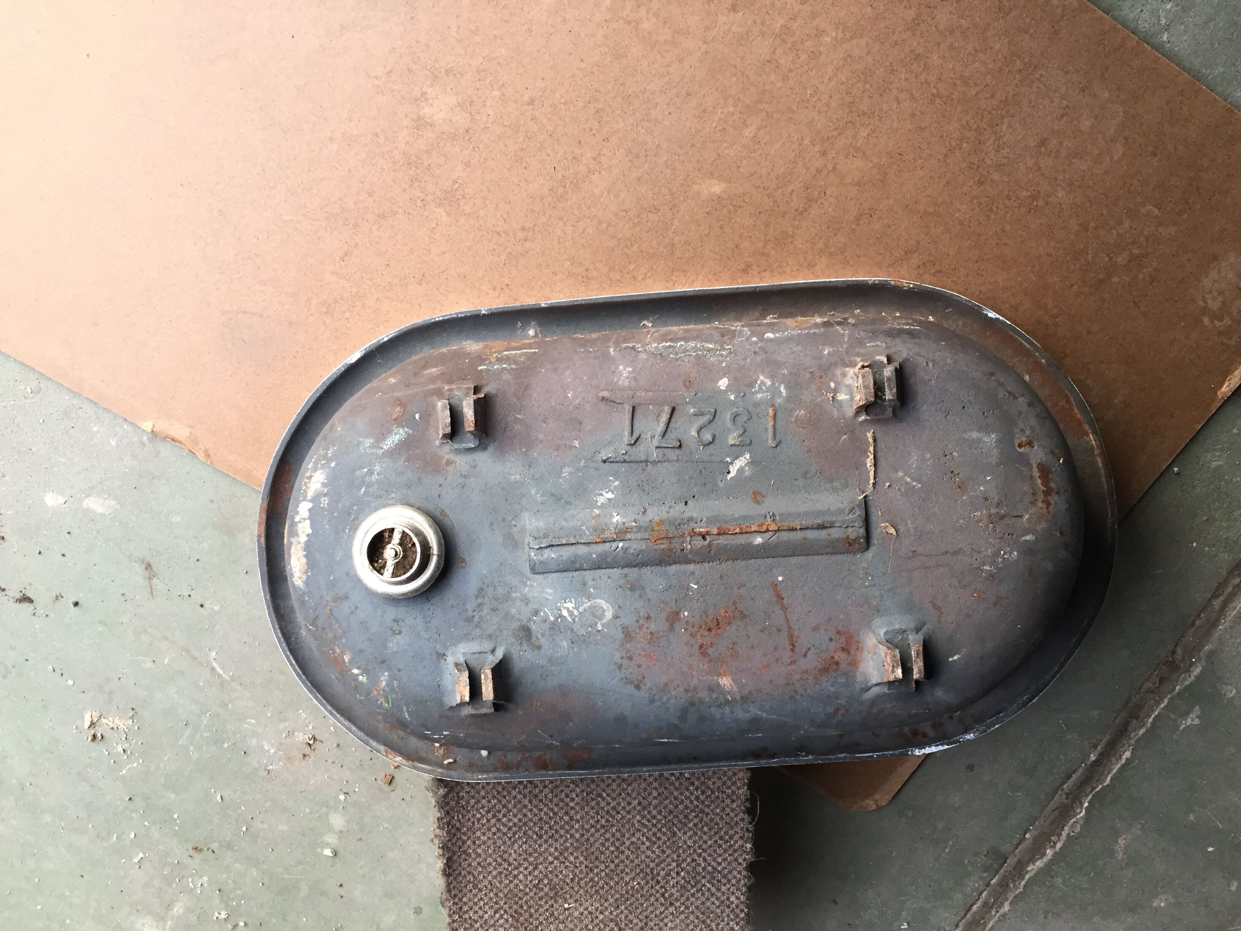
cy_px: 466
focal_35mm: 29
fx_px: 1040
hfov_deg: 61.7
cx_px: 620
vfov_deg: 48.2
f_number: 2.2
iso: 64
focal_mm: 4.15
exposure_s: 1/33
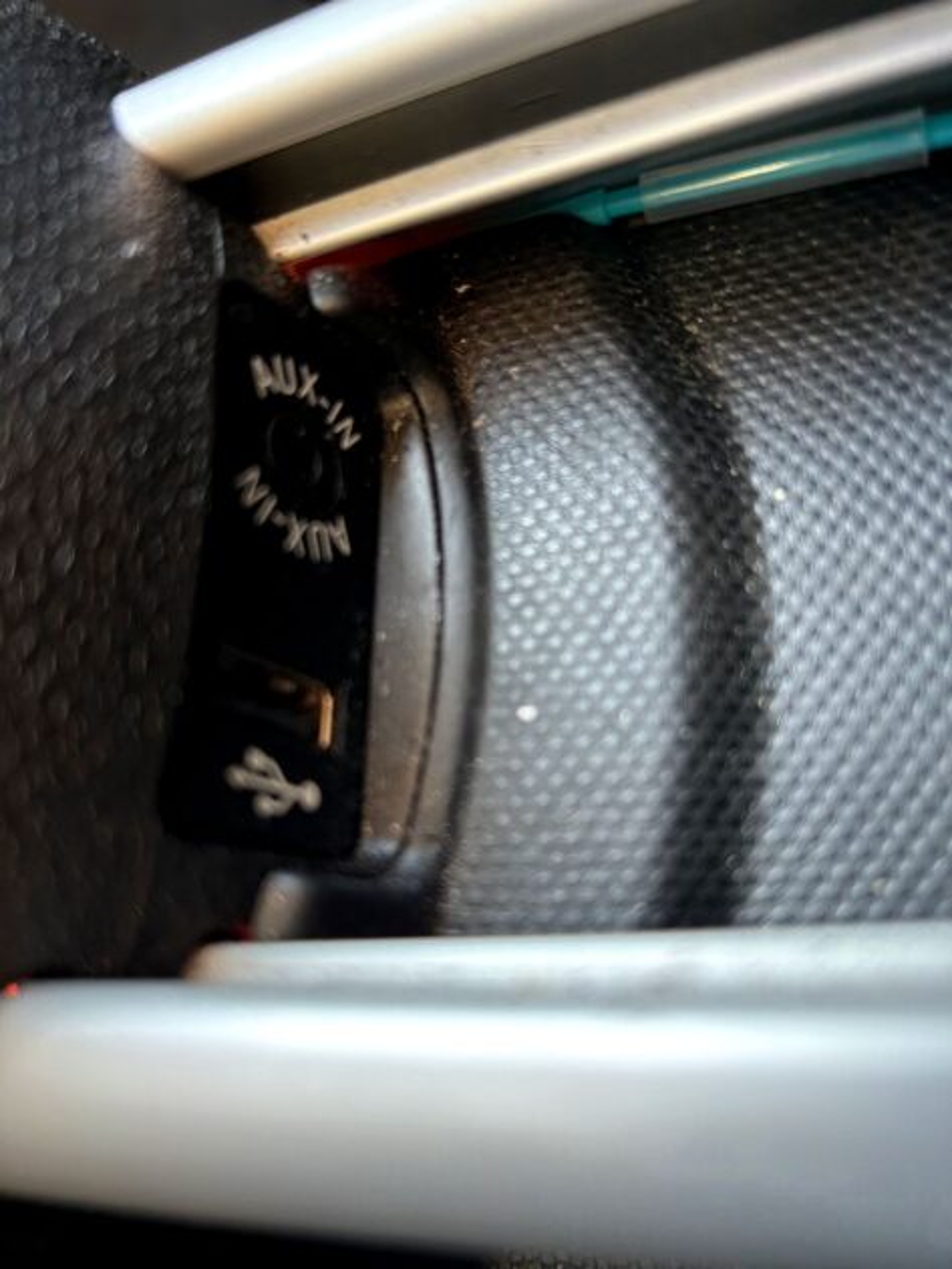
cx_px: 476
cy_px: 634
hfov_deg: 53.1
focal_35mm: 26
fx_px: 953
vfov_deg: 67.3
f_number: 1.5
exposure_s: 1/94
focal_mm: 5.7
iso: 125
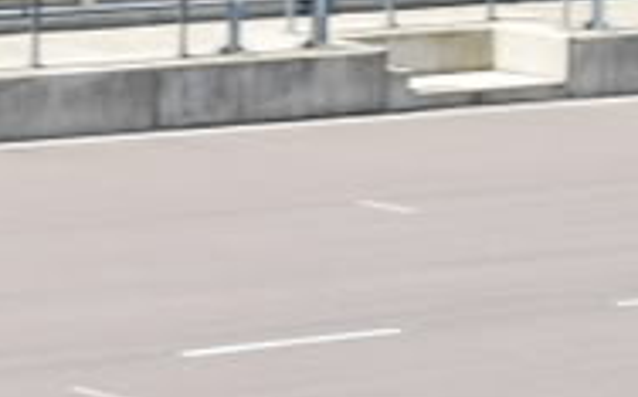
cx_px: -387
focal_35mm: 359
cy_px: -349
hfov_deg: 5.8
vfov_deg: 3.6
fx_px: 6238
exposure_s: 1/400
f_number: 10
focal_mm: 55
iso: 400
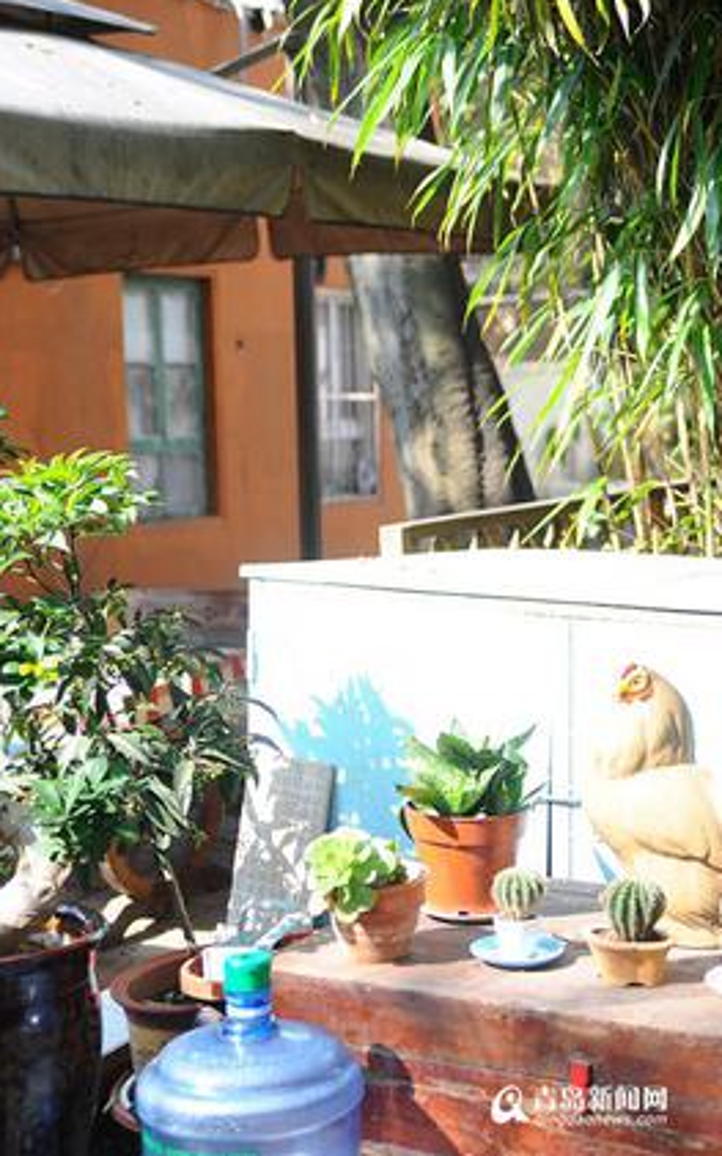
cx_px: 590
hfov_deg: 20.7
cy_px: 574
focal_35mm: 62
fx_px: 1953
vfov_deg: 33.0
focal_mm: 40
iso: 200
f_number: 2.8
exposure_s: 1/400
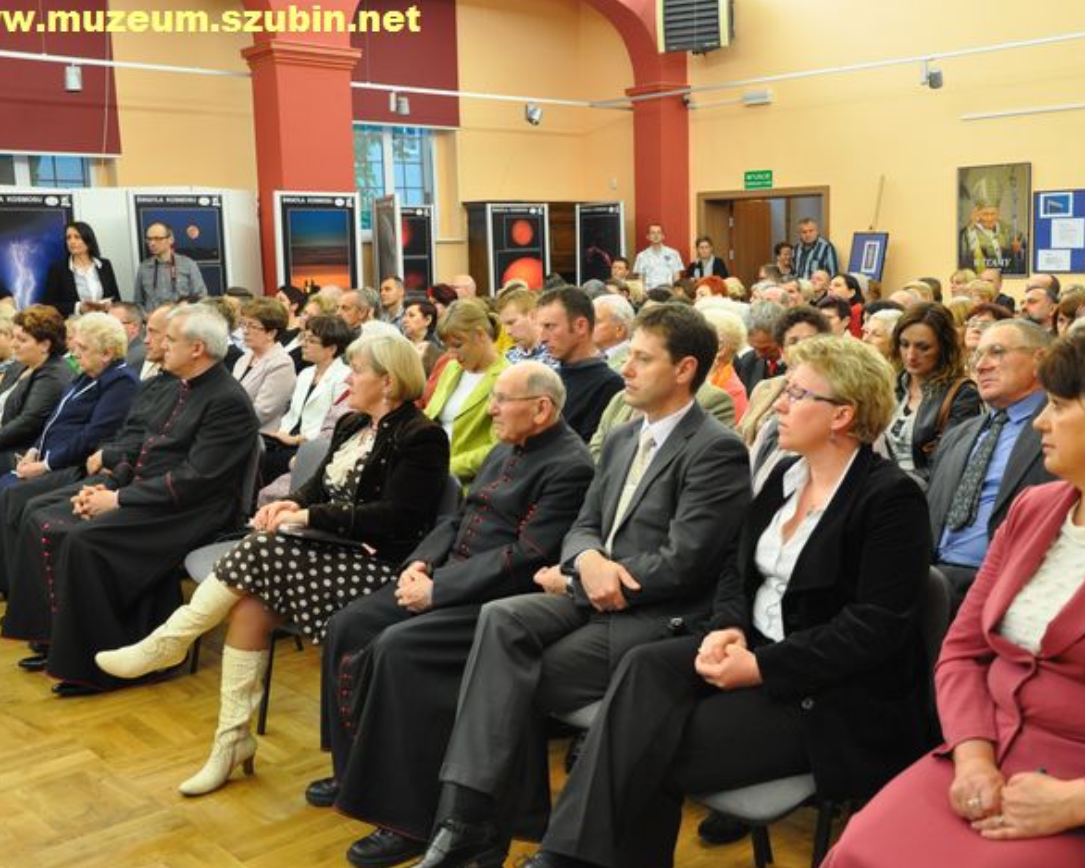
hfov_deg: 47.8
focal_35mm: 38
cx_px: 602
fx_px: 1220
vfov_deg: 39.2
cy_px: 435
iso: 800
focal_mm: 22
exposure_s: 1/40
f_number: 3.8
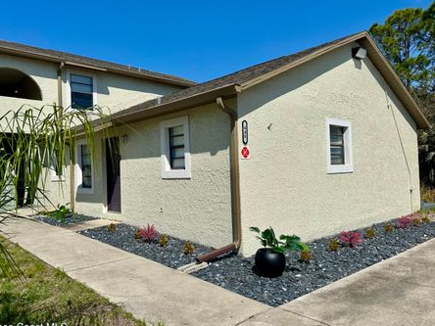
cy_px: 160
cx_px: 195
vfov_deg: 51.4
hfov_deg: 65.2
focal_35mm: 27
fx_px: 339
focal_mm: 6.86
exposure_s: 1/9709
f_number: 1.78
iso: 80
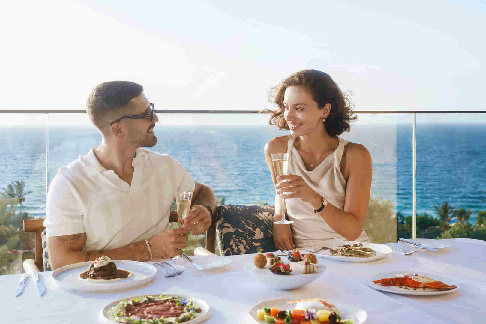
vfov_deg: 31.9
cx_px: 243
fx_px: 567
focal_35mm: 42
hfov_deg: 46.4
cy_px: 162
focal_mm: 28
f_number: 4.5
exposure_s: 1/200
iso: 160
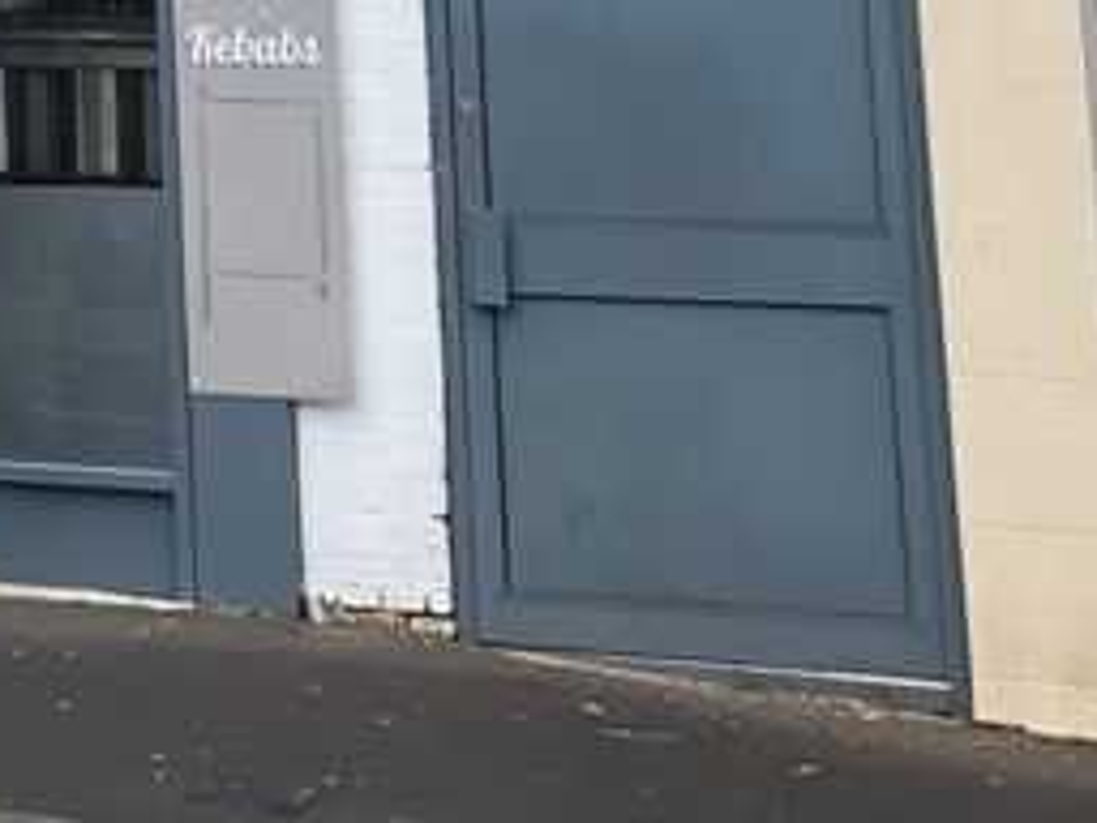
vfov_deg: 10.8
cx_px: -439
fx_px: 3930
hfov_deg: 15.0
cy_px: -887
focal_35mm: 124
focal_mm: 3.99
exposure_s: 1/489
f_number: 1.8
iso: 20
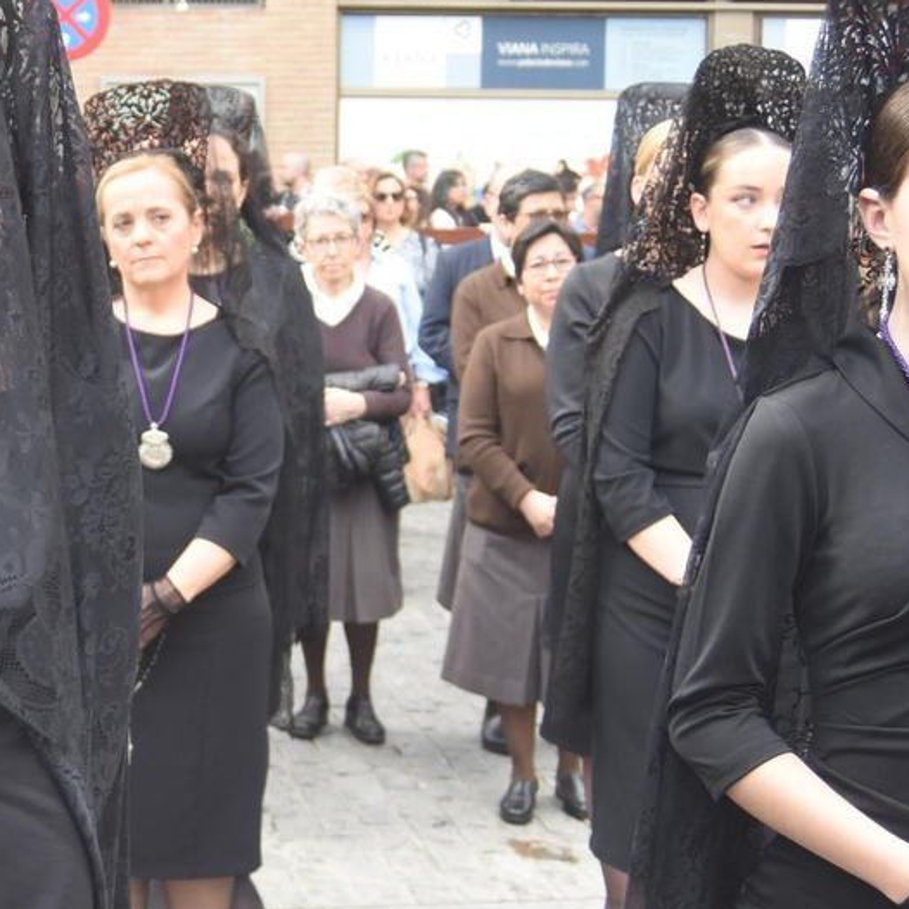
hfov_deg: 22.3
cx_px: 17
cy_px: 458
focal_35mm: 75
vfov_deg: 23.1
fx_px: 2228
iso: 640
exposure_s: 1/320
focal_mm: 29
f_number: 5.6
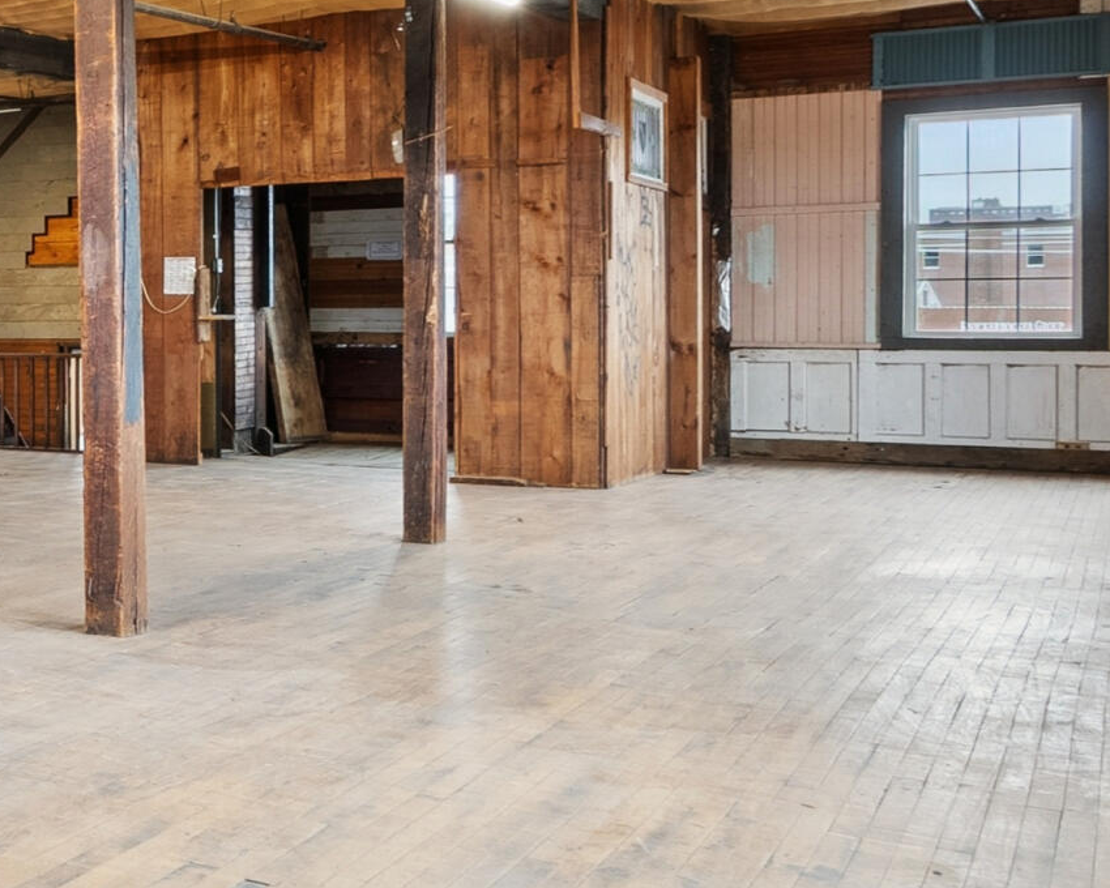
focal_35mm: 55
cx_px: -795
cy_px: 327
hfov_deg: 22.8
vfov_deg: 27.7
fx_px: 1796
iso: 320
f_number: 7.1
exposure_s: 1/10
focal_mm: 16.5
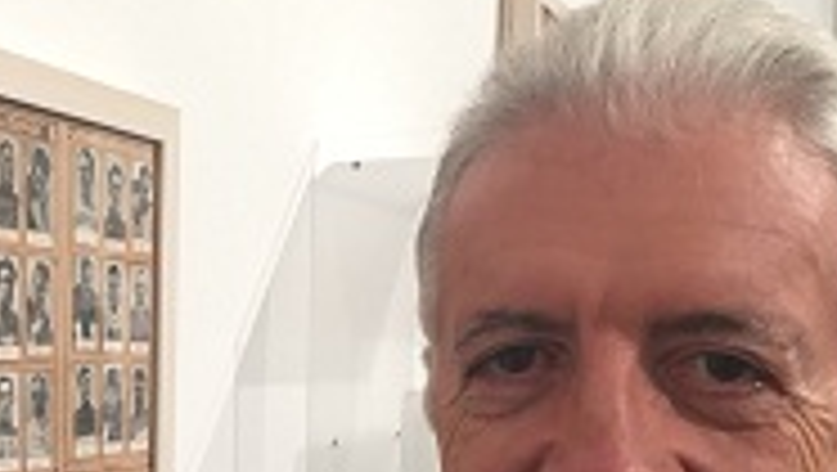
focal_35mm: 68
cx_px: 68
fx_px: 1510
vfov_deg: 17.1
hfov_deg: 29.6
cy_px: 535
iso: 80
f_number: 2.2
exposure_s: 1/33
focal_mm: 4.15
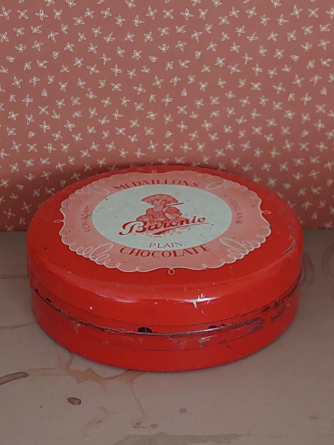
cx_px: 167
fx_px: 309
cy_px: 222
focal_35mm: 24
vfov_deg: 71.6
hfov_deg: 56.8
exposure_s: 1/25
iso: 400
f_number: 1.8
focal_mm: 5.23
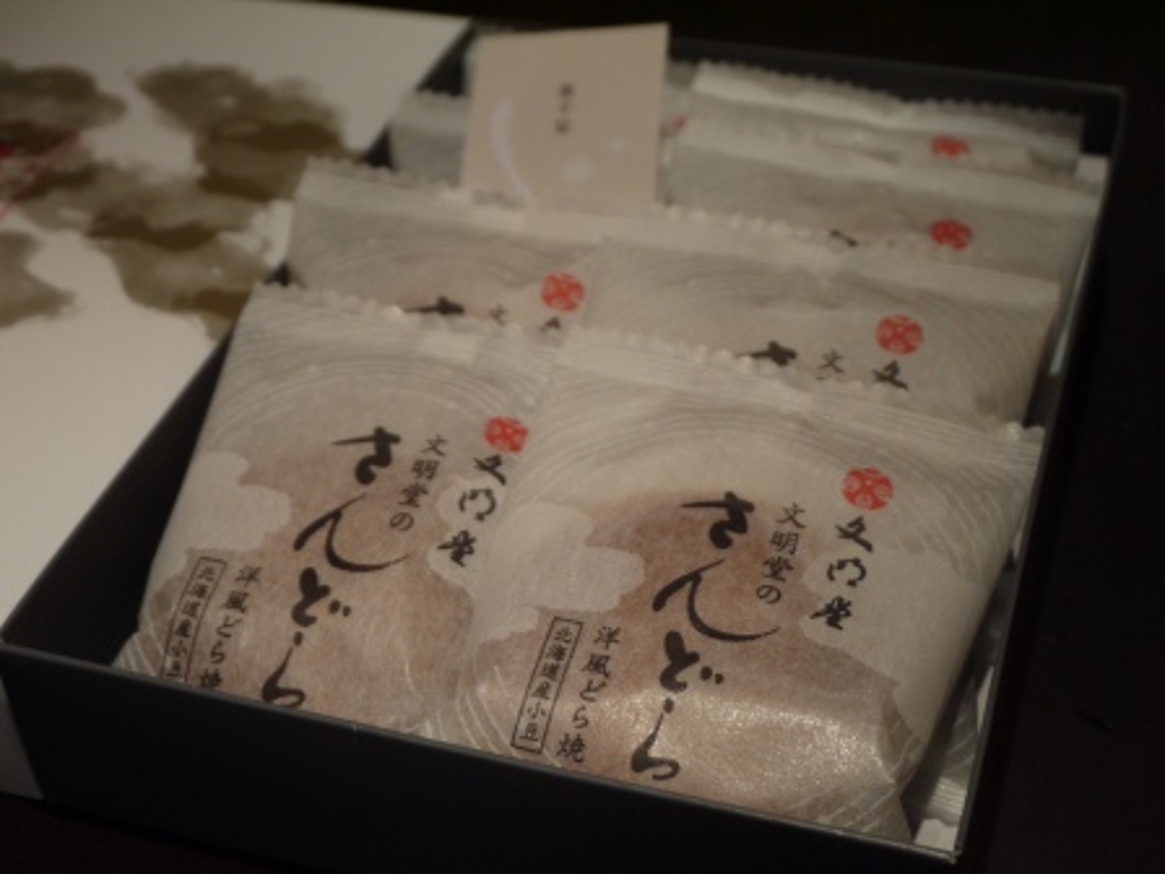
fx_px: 1885
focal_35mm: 56
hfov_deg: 34.3
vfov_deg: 26.1
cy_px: 437
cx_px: 582
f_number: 5.2
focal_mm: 28
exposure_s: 1/60
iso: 400
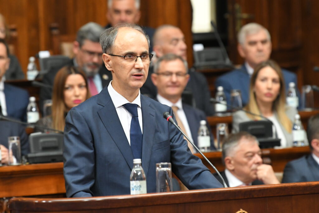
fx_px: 2659
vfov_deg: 4.6
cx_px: 160
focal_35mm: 300
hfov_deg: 6.9
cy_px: 106
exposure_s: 1/320
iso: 3200
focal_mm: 200
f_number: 4
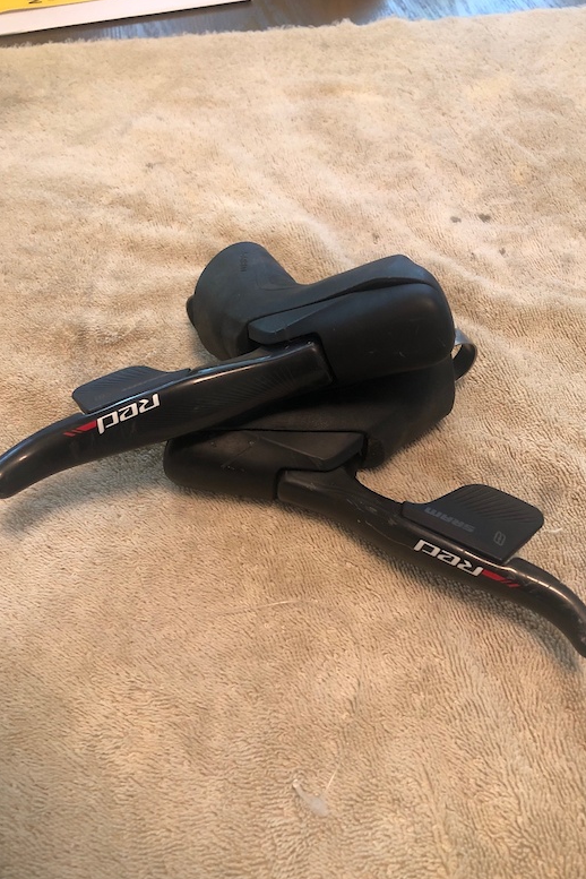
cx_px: 296
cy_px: 439
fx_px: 732
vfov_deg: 61.9
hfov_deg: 43.6
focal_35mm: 30
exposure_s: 1/15
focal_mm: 3.99
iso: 64
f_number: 1.8
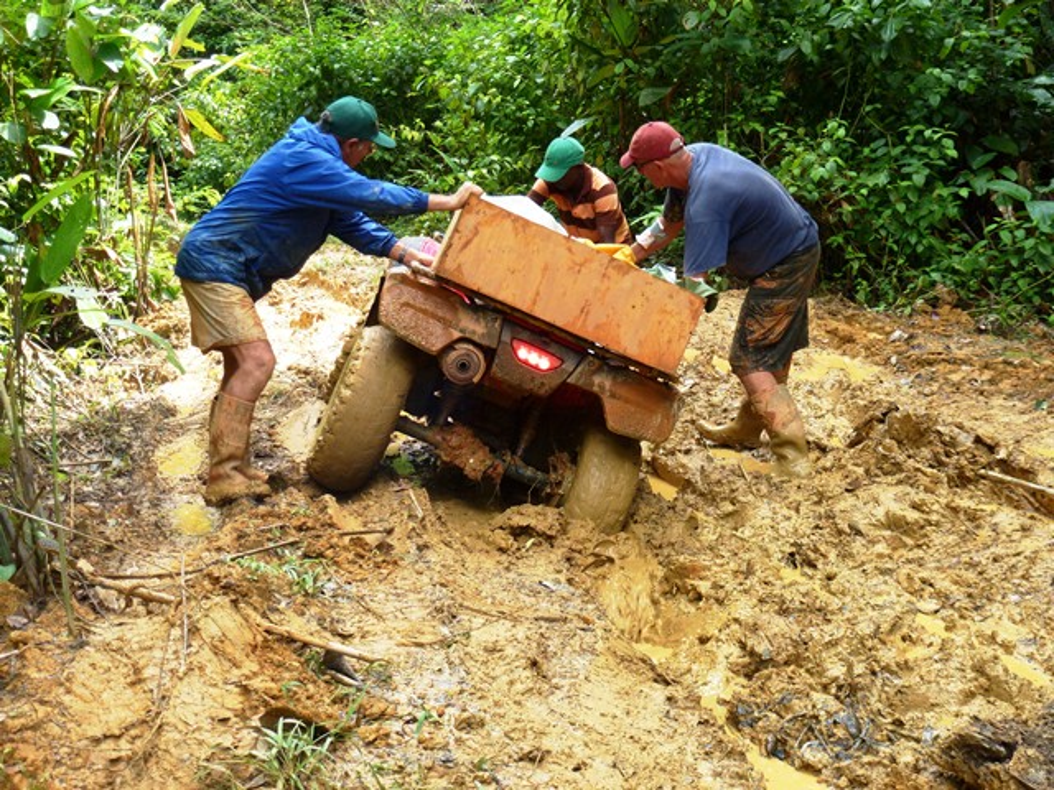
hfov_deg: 38.9
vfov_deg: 29.7
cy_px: 395
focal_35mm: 49
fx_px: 1492
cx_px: 527
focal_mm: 8.7
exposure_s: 1/80
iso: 100
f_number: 4.1
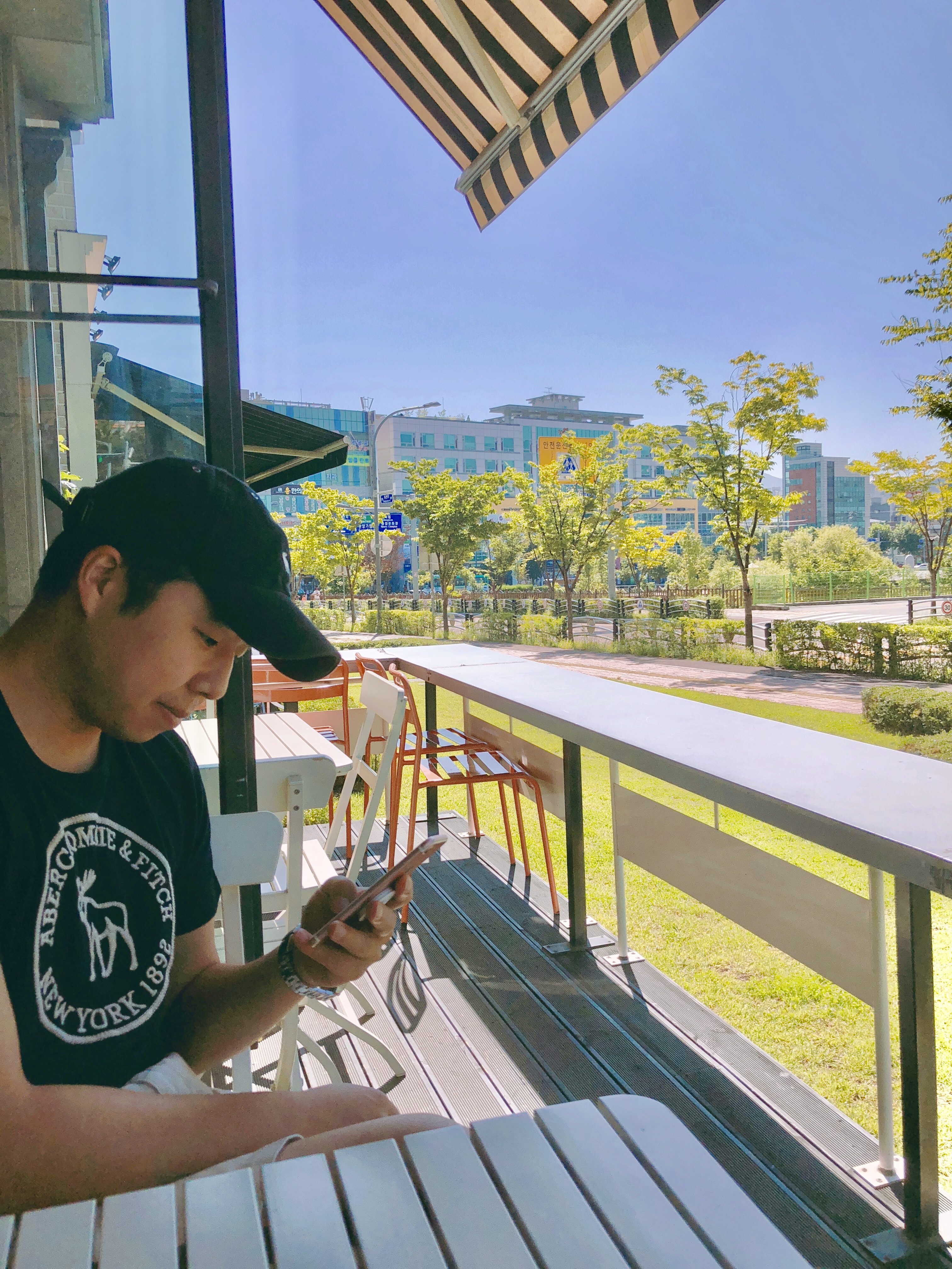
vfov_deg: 61.7
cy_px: 634
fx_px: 1063
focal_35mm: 29
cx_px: 476
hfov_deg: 48.2
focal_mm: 3.99
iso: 20
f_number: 1.8
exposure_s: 1/2525
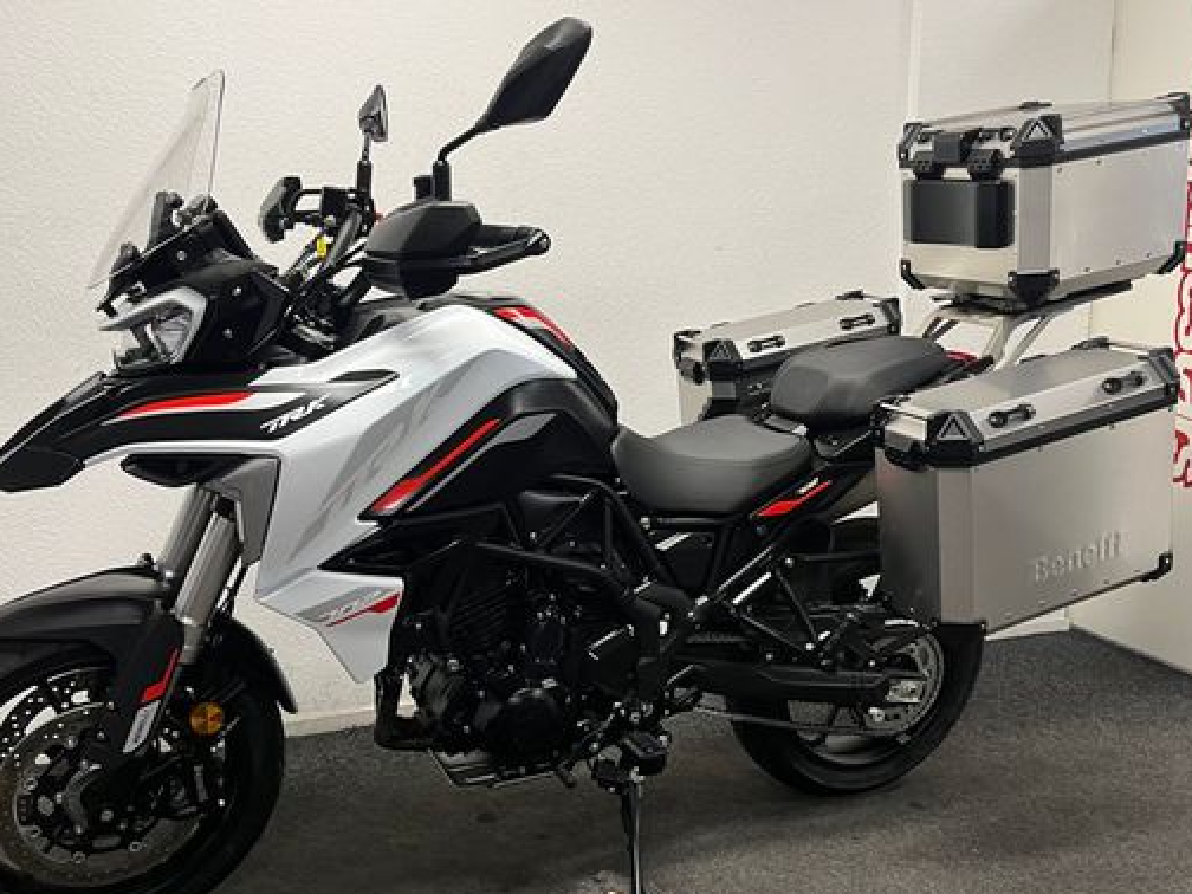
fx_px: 1136
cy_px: 511
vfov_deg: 42.8
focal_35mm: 33
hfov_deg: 55.3
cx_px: 563
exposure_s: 1/50
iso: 100
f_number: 1.6
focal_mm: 5.1
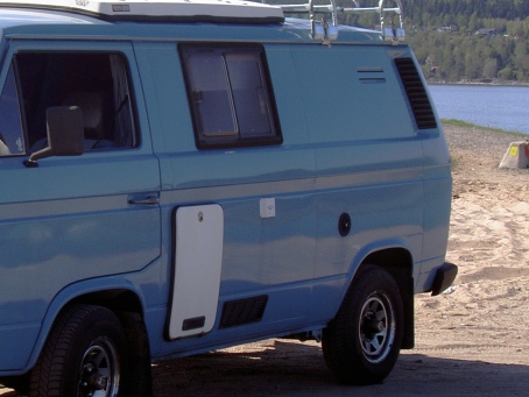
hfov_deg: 15.7
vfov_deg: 12.0
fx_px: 1896
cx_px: 50
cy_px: 163
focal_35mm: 124
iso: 50
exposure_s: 1/250
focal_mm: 11.3
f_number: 5.5
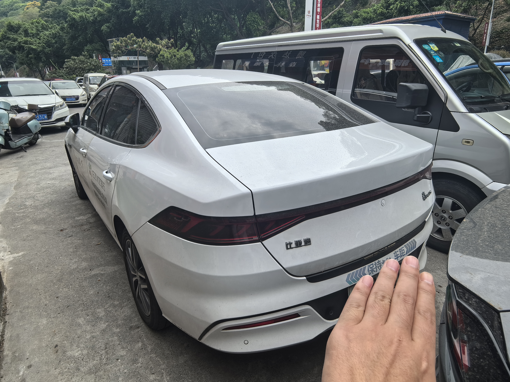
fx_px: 324
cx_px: 255
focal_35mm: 22
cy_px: 191
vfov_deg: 61.1
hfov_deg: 76.4
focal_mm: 1.95
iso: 50
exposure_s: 1/646
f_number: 2.2
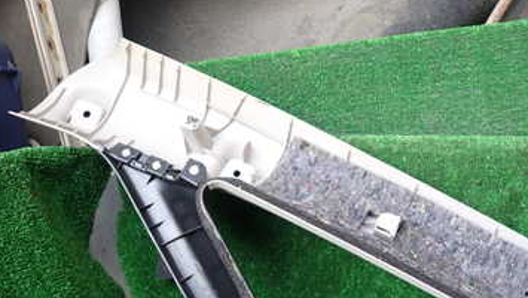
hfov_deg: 42.4
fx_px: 644
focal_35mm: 46
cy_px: 218
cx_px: 428
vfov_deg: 25.7
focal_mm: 4.5
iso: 125
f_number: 2
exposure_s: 1/60
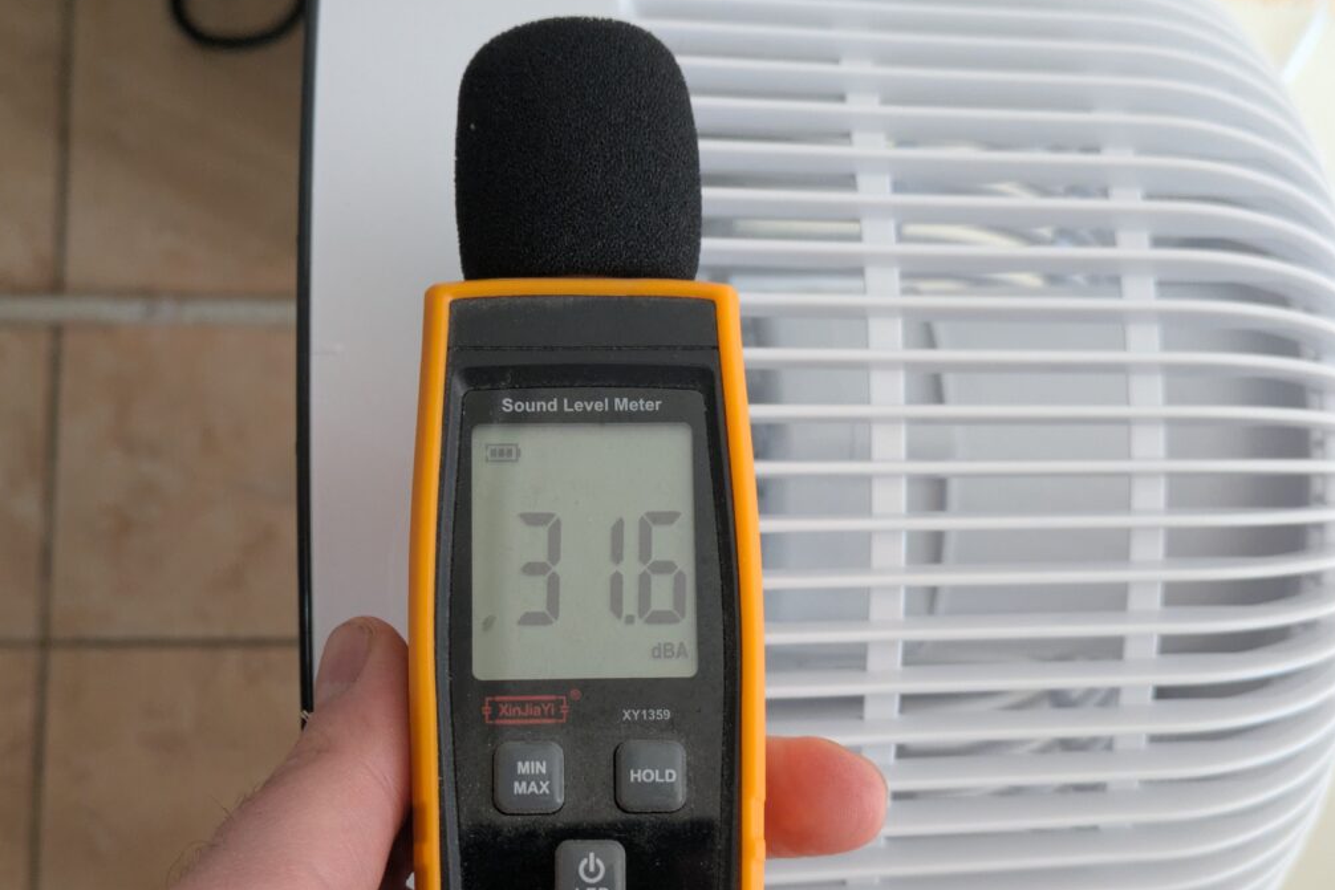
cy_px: 490
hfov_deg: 36.9
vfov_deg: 25.1
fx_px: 2003
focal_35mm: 54
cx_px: 669
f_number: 1.89
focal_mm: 5.43
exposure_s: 1/60
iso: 260
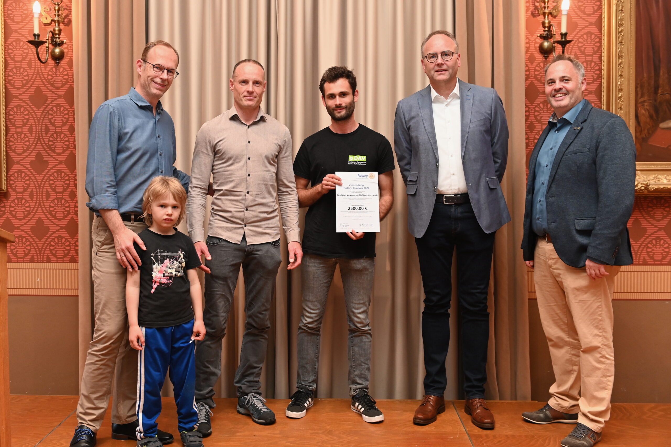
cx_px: 336
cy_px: 224
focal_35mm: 34
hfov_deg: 55.8
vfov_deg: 38.8
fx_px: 633
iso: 1400
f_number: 4
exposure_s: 1/60
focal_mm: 34
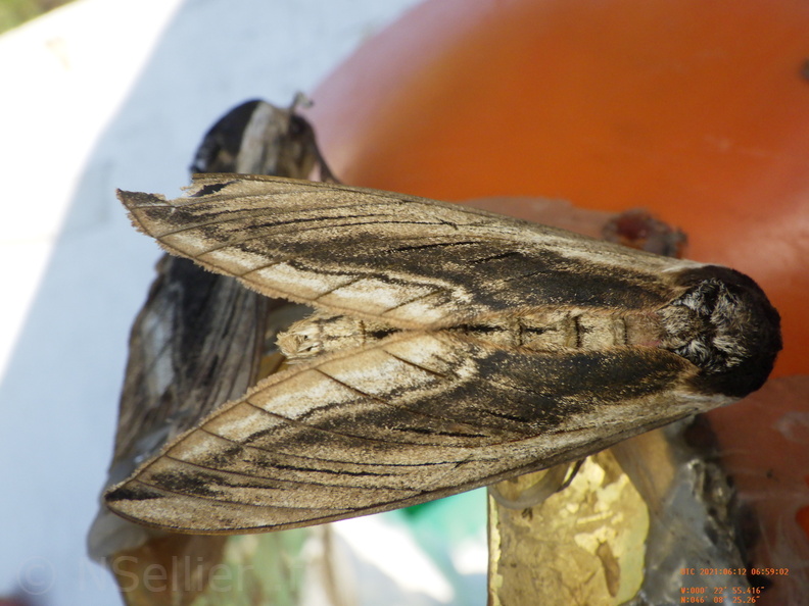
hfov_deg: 54.0
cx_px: 404
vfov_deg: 41.8
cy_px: 303
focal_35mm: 34
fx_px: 795
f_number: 4.6
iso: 250
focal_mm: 6.1
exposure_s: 1/400
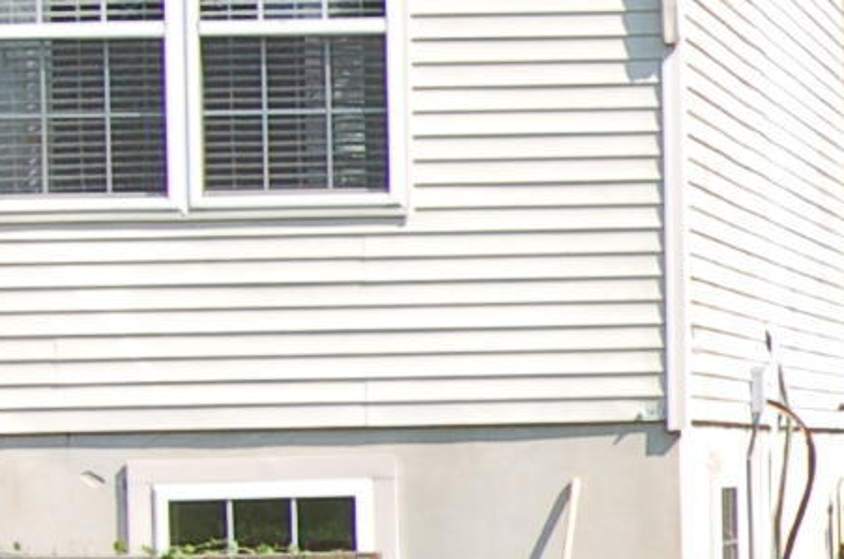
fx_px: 5441
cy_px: 408
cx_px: 1922
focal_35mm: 232
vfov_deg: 5.9
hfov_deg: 8.2
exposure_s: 1/250
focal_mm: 31
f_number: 8
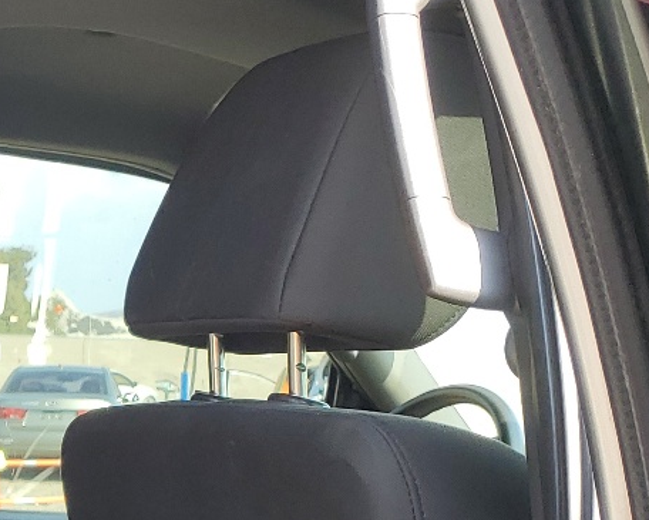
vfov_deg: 16.1
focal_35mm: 89
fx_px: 1710
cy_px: 729
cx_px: -255
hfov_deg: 19.4
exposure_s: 1/200
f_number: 1.5
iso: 50
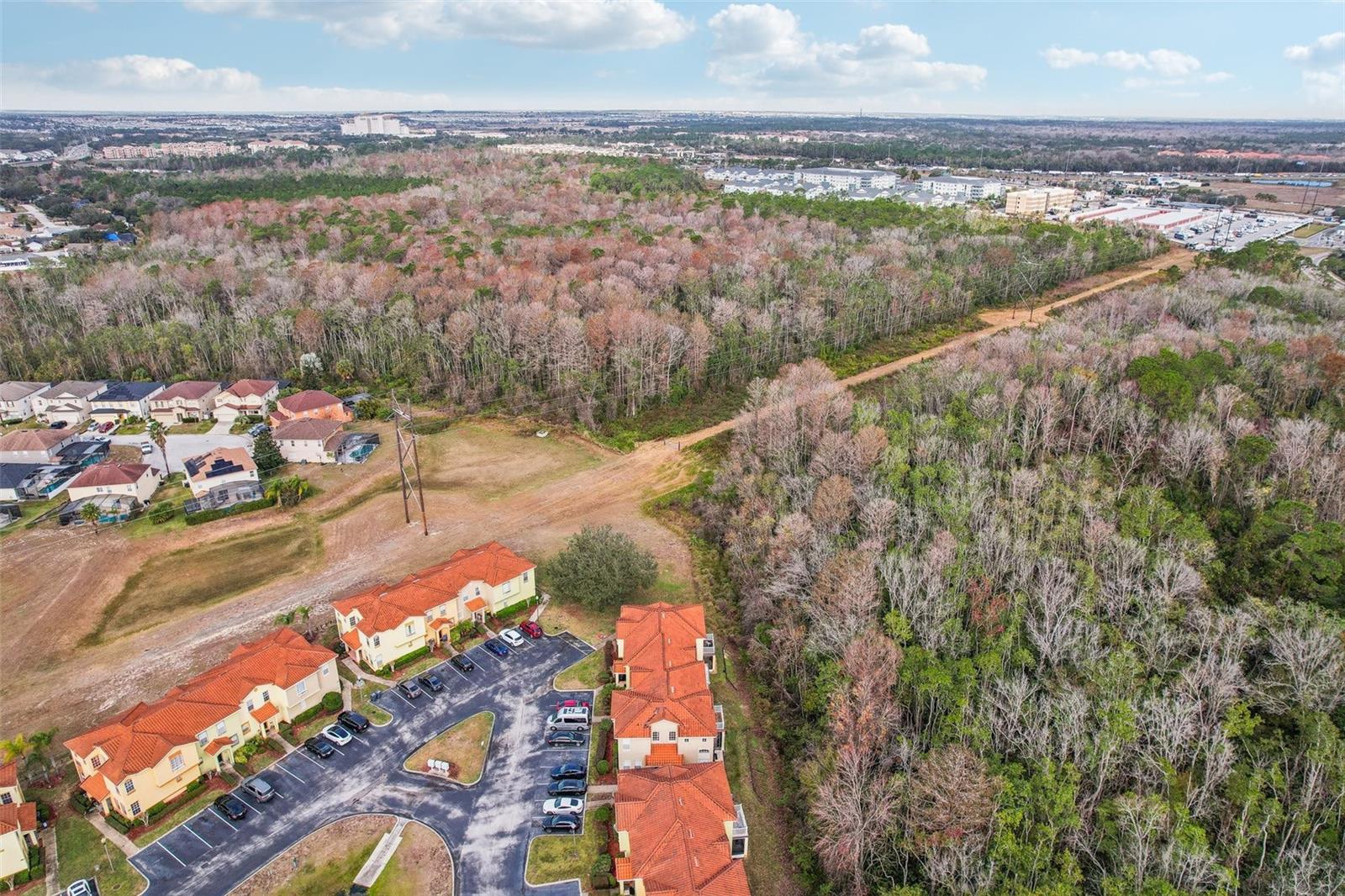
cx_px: 672
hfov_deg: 78.6
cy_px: 448
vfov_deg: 57.2
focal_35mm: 22
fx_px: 822
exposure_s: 1/1250
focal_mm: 8.4
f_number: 2.8
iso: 150
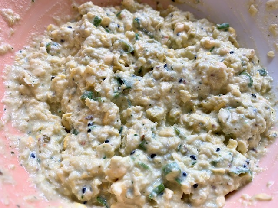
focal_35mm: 26
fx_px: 209
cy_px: 104
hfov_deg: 67.3
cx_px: 139
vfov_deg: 53.1
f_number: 1.8
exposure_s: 1/122
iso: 50
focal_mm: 4.25
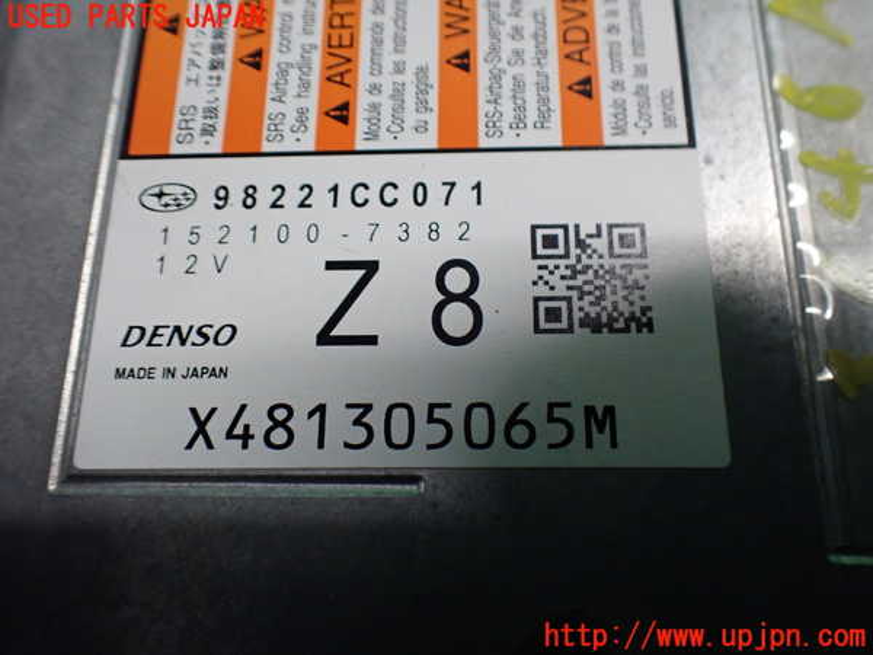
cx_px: 436
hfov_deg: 60.0
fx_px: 757
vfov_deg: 46.8
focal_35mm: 30
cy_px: 328
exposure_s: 1/125
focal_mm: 5.4
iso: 800
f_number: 2.3
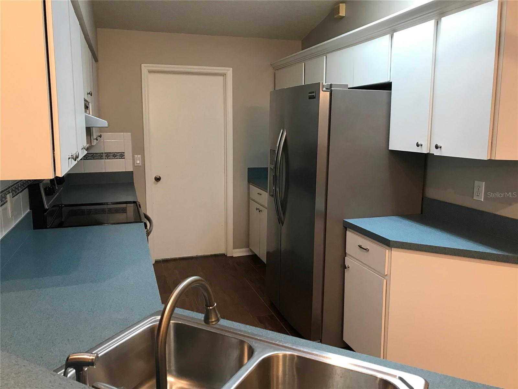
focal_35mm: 28
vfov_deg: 49.7
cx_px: 259
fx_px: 419
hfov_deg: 63.4
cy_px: 194
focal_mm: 3.99
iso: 50
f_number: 1.8
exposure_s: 1/15
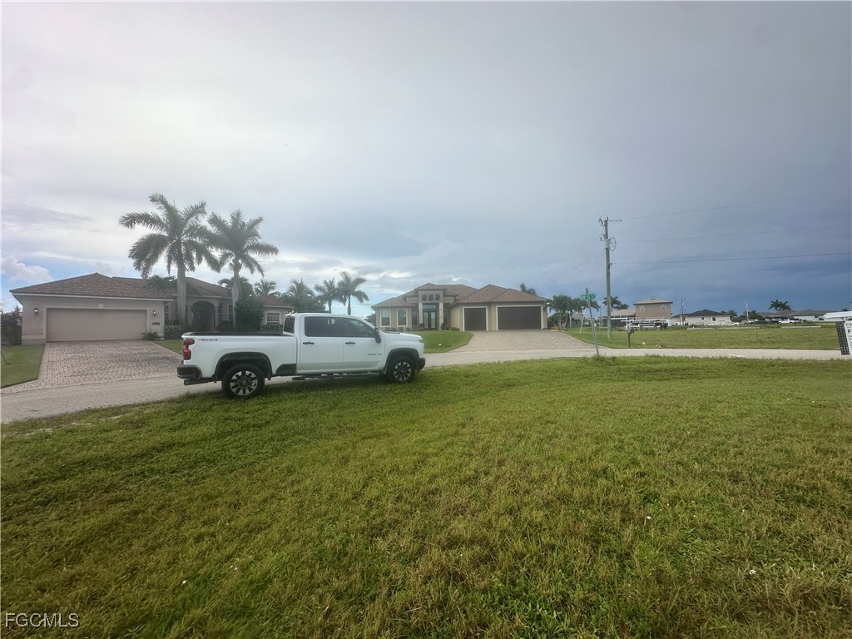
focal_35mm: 14
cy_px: 320
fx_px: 345
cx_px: 426
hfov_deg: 102.1
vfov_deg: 85.7
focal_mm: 2.22
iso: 50
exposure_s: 1/1575
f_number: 2.2
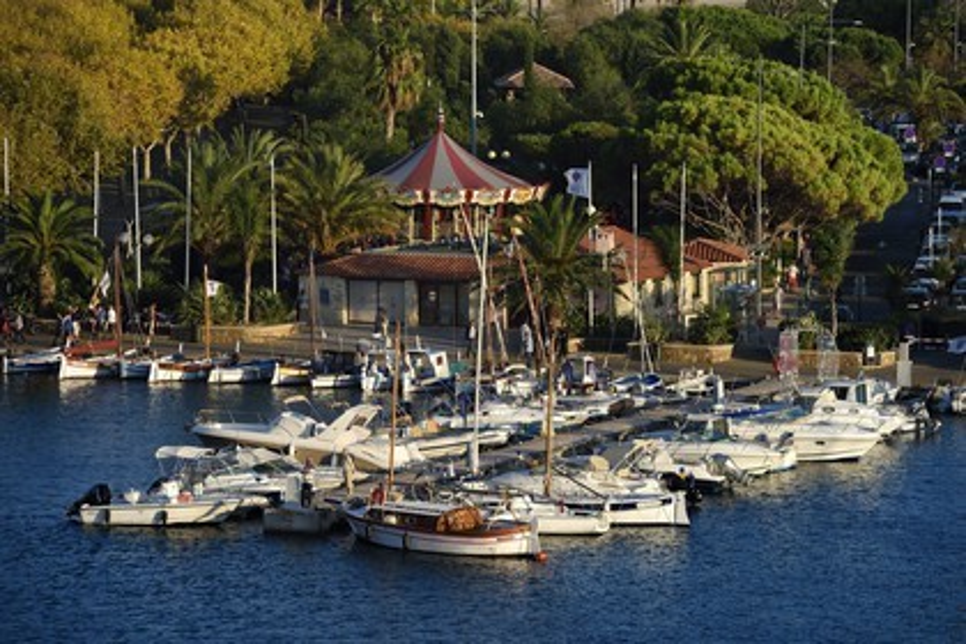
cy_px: 322
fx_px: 5366
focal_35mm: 200
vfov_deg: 6.9
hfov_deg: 10.3
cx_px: 483
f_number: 9
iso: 200
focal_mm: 200
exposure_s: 1/320
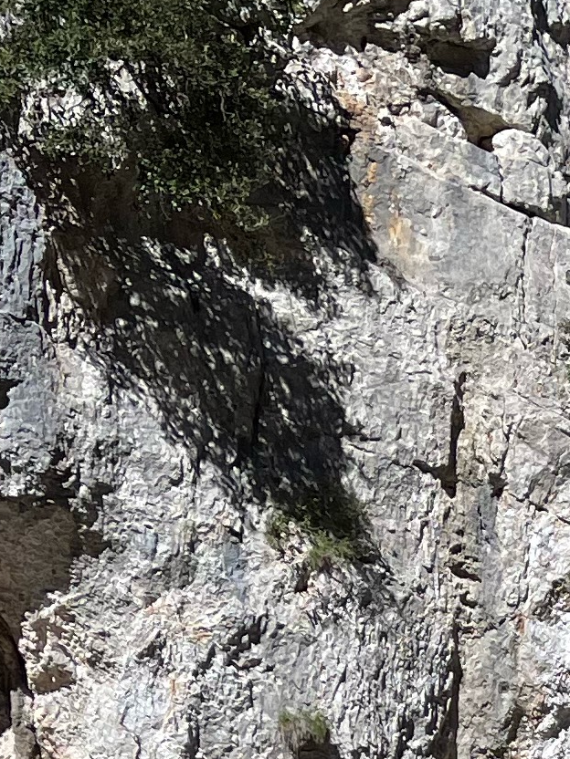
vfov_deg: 13.4
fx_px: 2766
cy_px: 1526
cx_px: 1046
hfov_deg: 10.9
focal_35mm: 126
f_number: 1.6
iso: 32
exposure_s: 1/5917
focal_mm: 5.1
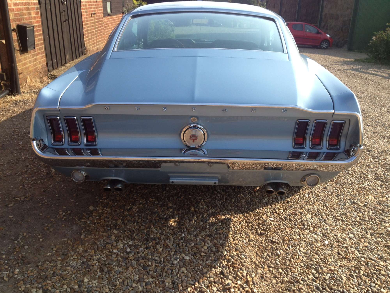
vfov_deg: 40.7
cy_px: 146
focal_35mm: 35
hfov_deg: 52.6
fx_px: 394
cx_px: 195
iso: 50
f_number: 2.4
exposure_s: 1/681
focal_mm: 4.28
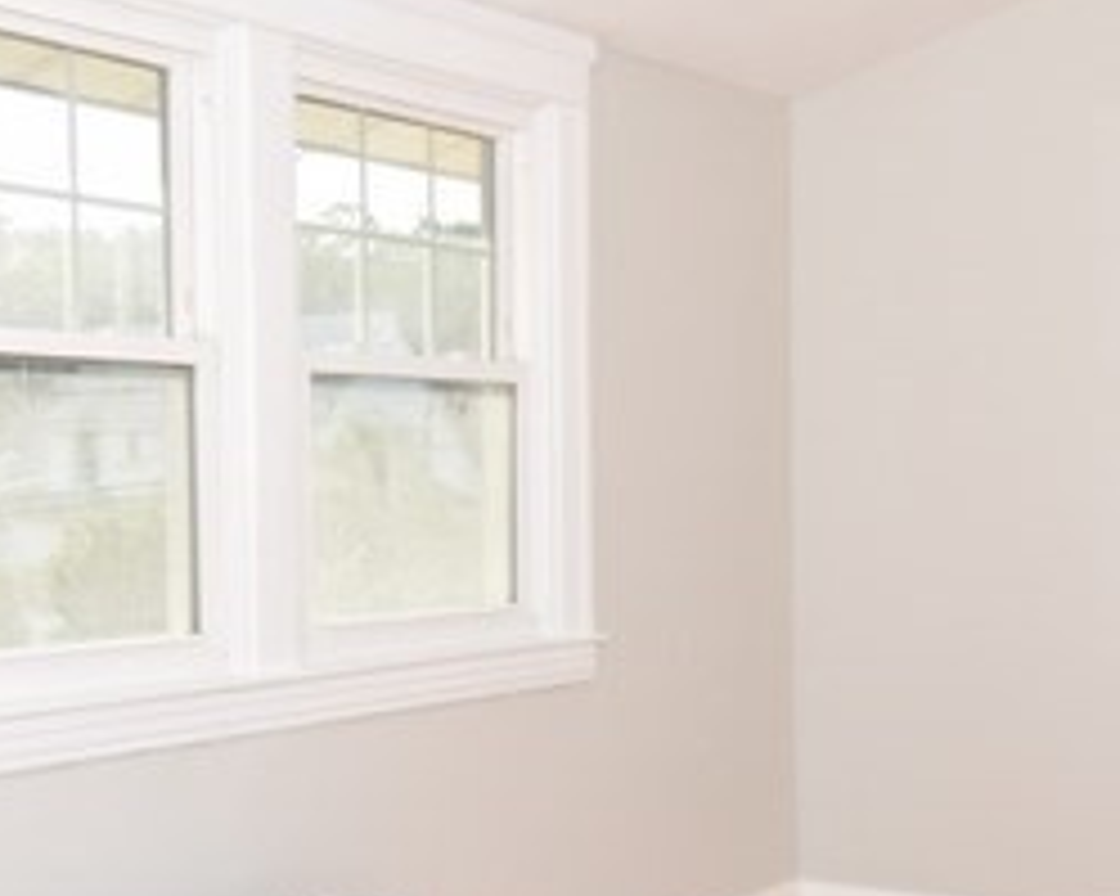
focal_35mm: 58
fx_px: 1922
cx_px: 697
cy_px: 619
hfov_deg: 32.3
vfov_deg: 26.0
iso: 220
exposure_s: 1/125
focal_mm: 10
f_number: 5.6
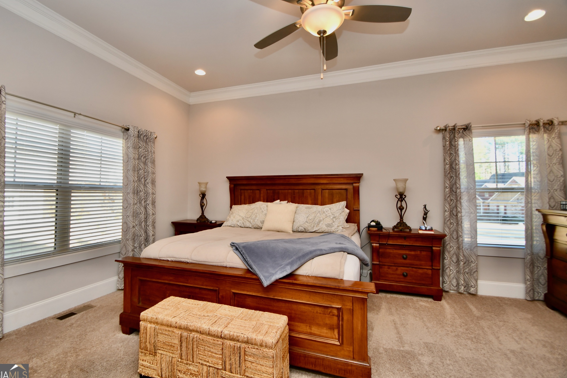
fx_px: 252
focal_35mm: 16
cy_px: 182
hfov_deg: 96.7
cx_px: 271
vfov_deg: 73.7
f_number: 4
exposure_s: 1/60
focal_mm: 10
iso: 280
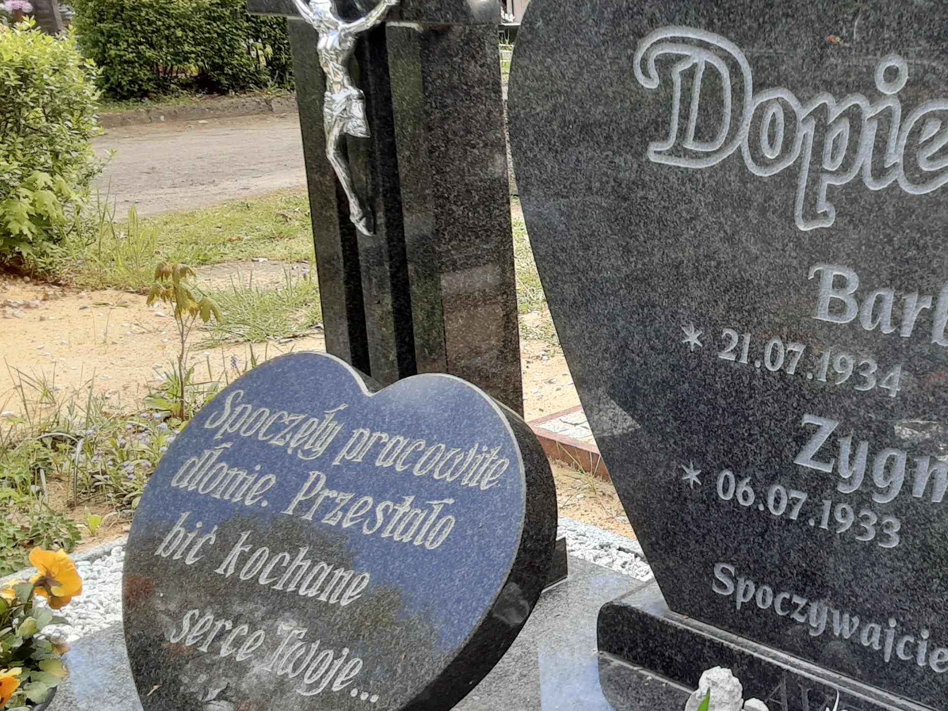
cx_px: 797
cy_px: 335
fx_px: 1342
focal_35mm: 49
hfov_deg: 37.1
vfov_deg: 29.7
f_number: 1.9
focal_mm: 2.9
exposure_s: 1/140
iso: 40
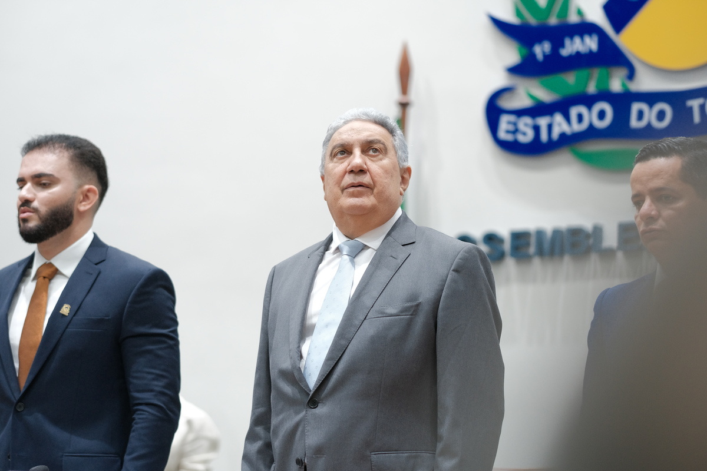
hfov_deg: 15.2
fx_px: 2651
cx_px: 354
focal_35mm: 135
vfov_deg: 10.2
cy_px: 236
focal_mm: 90
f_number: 2
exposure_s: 1/125
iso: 1250
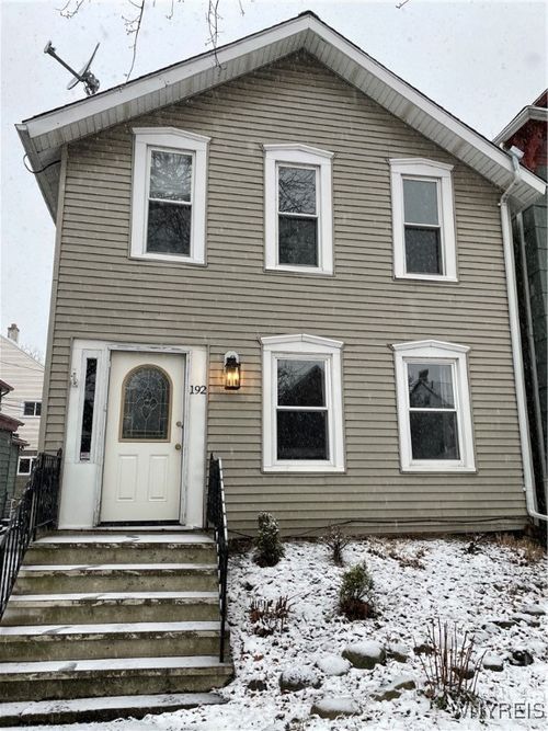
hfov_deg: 53.0
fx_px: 549
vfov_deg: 67.3
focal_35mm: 26
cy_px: 366
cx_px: 274
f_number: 1.6
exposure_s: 1/171
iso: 32
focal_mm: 4.2
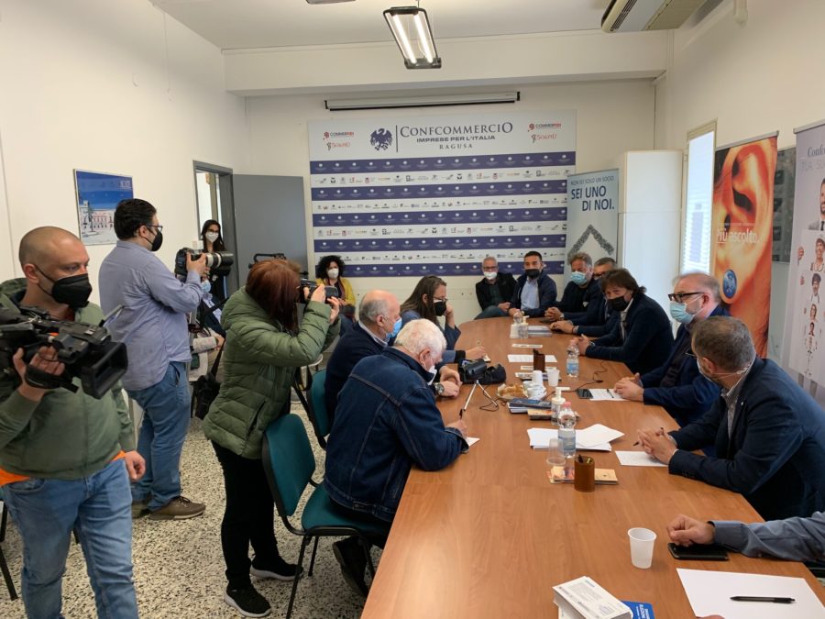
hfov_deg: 67.3
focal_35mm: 26
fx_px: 620
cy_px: 310
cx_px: 412
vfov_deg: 53.1
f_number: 1.8
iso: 100
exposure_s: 1/50
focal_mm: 4.25
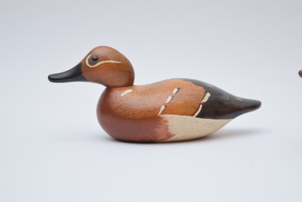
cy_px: 101
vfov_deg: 16.6
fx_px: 692
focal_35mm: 82
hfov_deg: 24.6
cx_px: 151
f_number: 5.6
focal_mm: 55
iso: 800
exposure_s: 1/125
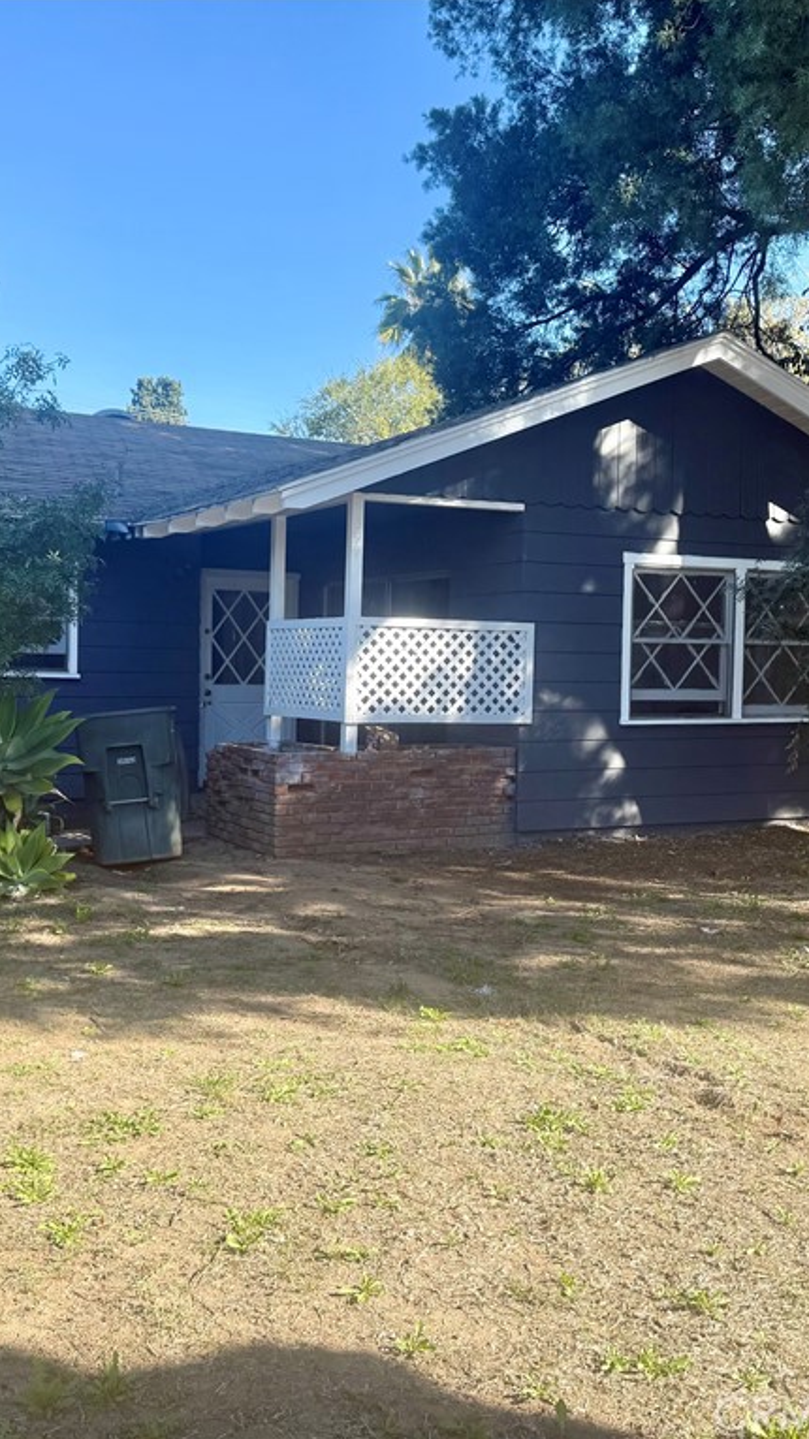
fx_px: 1335
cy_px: 719
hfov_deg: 33.6
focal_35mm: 35
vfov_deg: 56.6
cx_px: 346
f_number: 1.78
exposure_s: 1/1361
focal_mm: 6.76
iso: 80
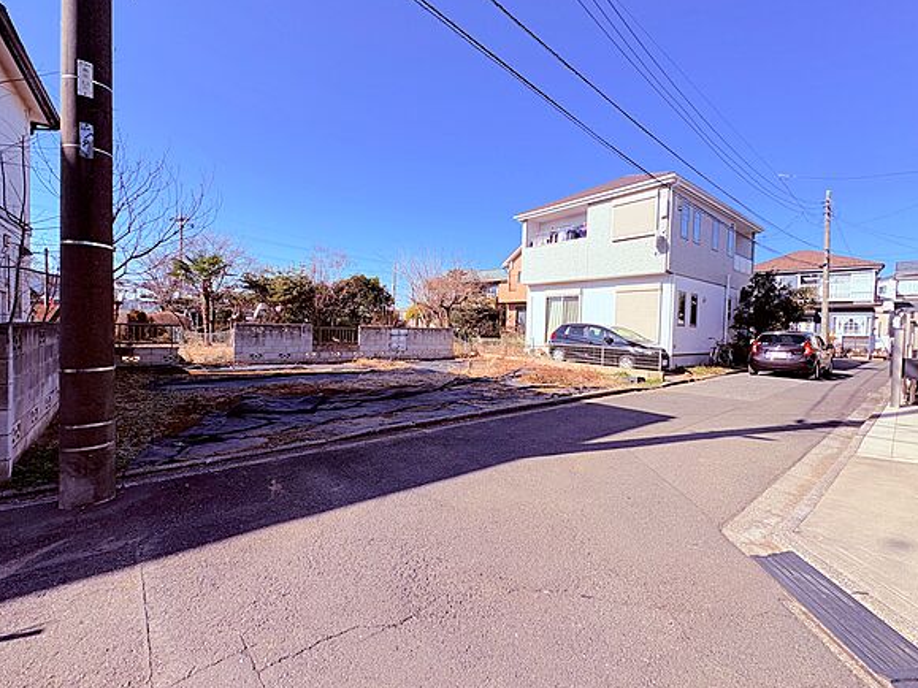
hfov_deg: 98.2
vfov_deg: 81.7
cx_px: 452
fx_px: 398
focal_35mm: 15
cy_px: 337
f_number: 2.2
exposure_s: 1/1567
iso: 40
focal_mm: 2.22
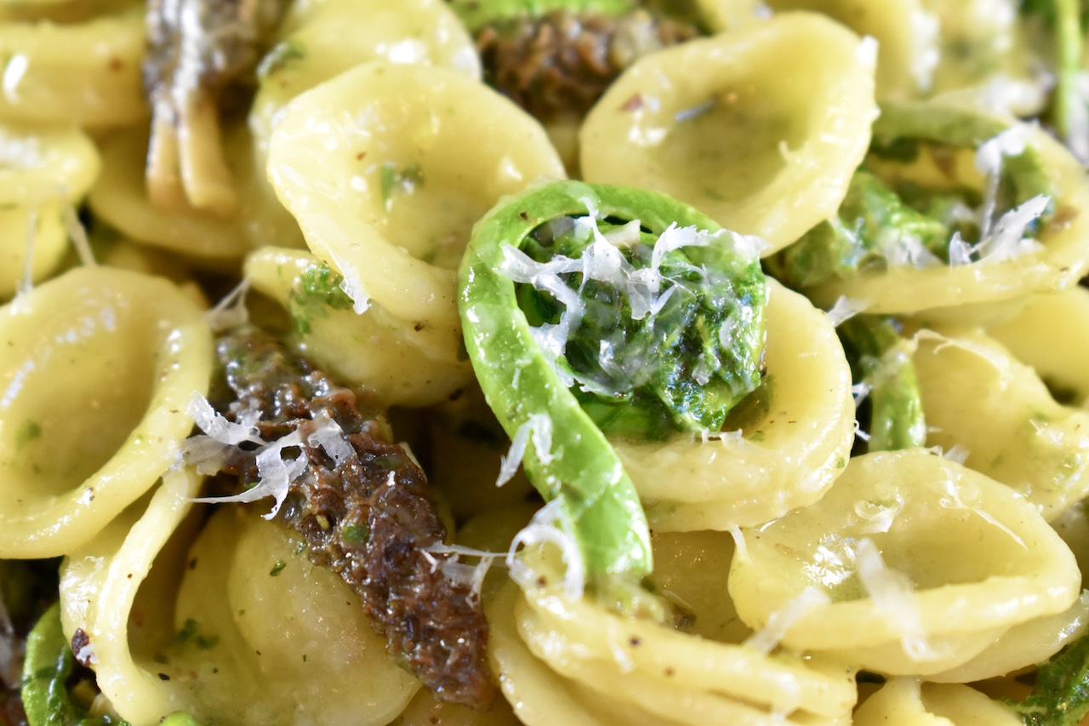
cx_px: 544
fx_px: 2495
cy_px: 363
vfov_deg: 16.5
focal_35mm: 82
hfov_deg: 24.6
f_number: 5.6
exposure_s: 1/80
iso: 3200
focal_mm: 55
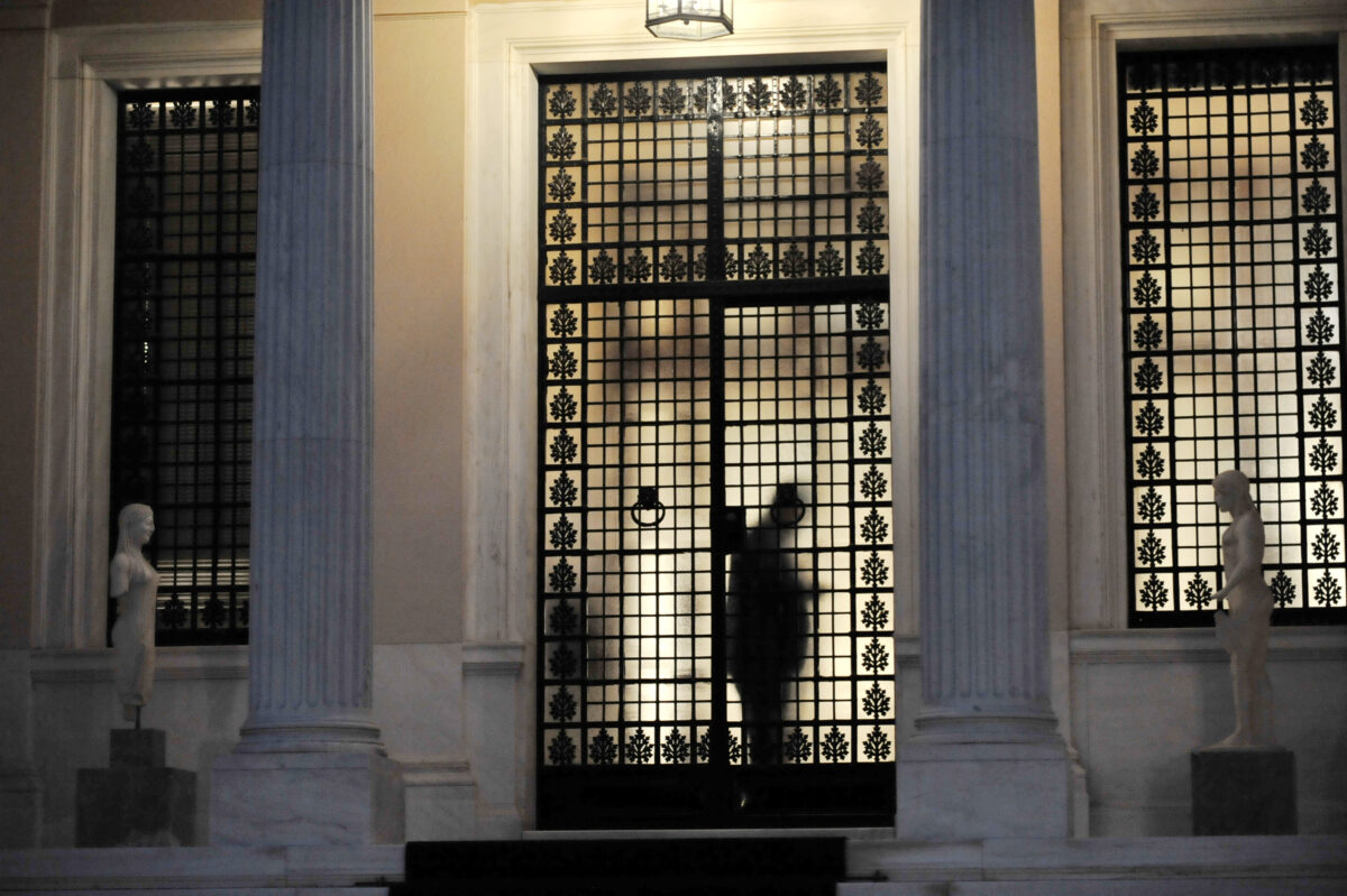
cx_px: 674
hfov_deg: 19.5
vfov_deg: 13.0
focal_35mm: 105
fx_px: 3927
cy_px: 448
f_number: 2.8
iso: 3200
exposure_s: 1/200
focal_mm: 105
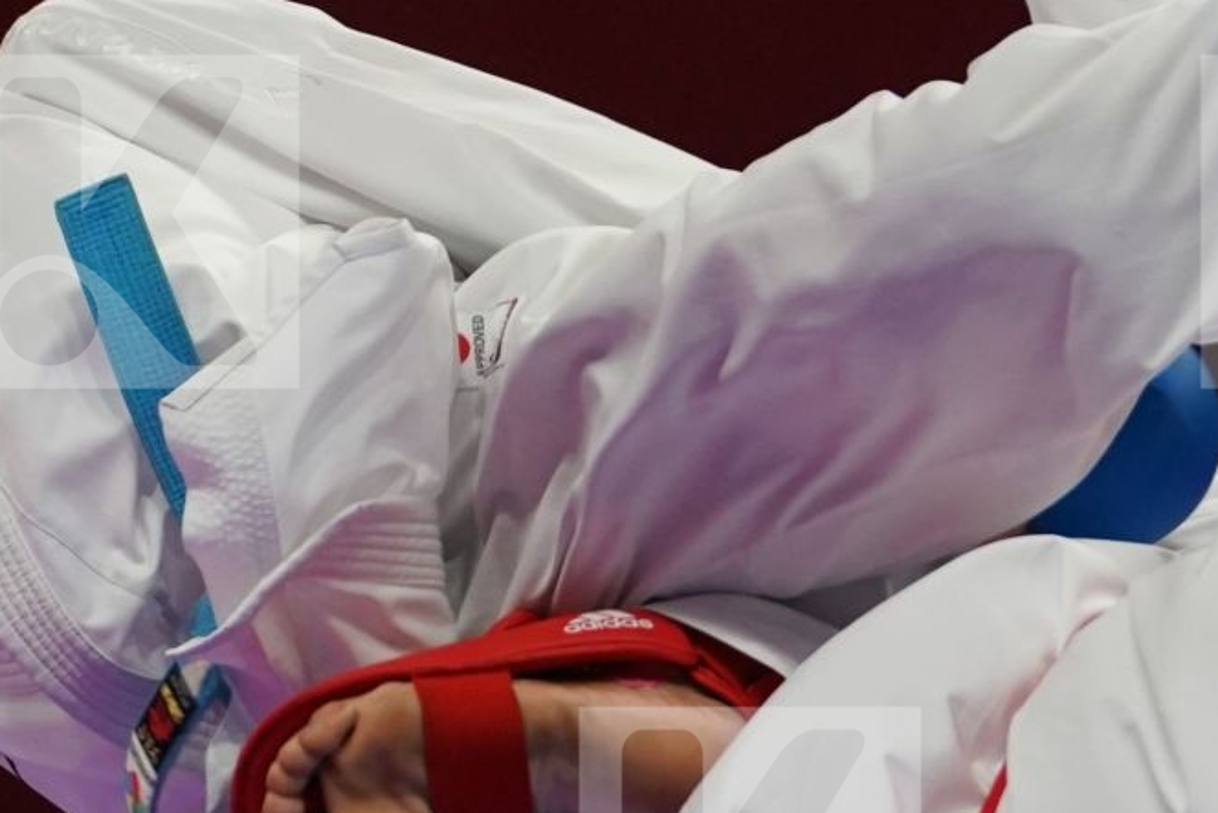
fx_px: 36038
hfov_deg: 1.9
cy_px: 222
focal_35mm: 1065
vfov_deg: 1.3
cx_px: 750
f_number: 4
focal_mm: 262
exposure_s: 1/1000
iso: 2000
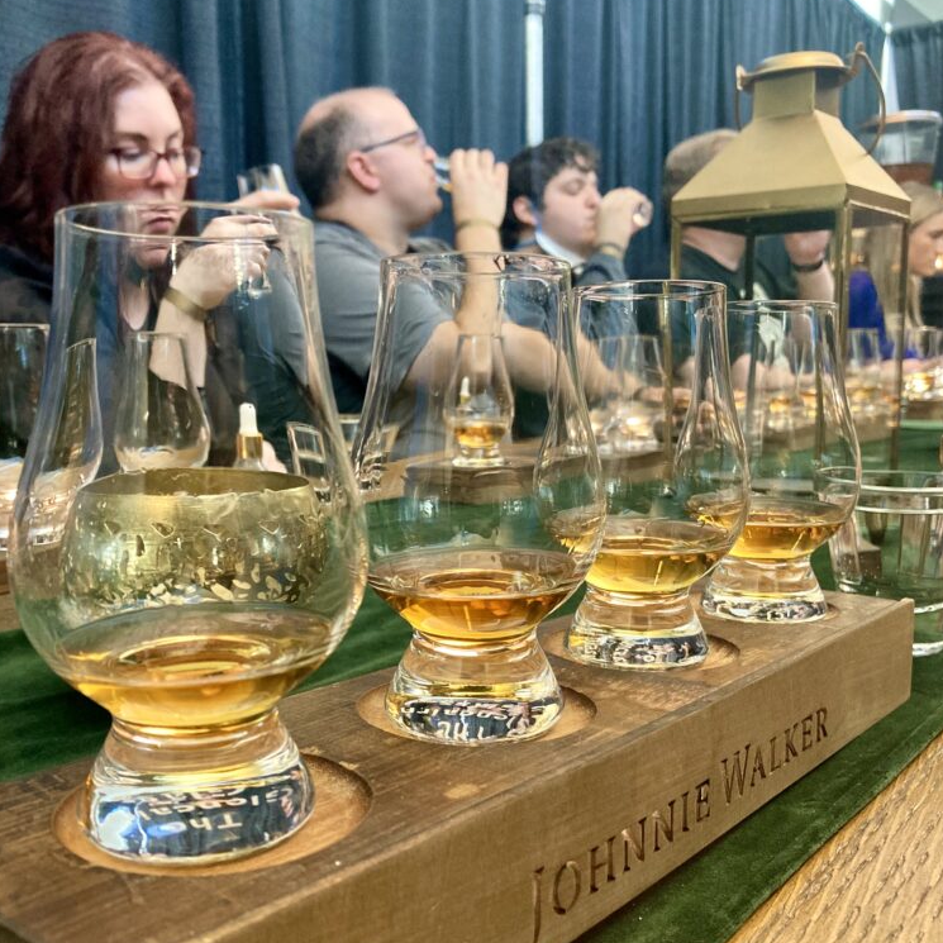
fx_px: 1048
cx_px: 461
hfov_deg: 48.4
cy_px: 528
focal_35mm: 34
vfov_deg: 48.3
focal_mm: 3.99
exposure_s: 1/31
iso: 400
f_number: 1.8
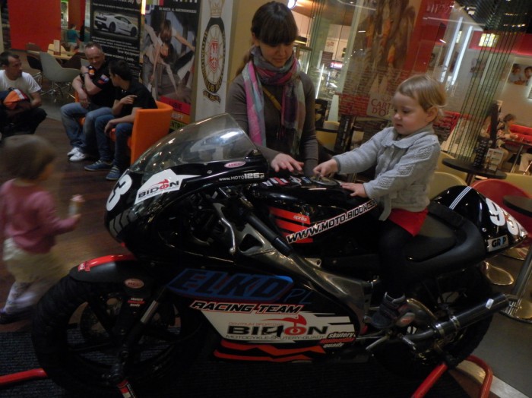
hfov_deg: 67.3
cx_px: 266
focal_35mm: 26
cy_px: 199
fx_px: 399
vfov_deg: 53.0
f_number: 3.5
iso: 400
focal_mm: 4.6
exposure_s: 1/30
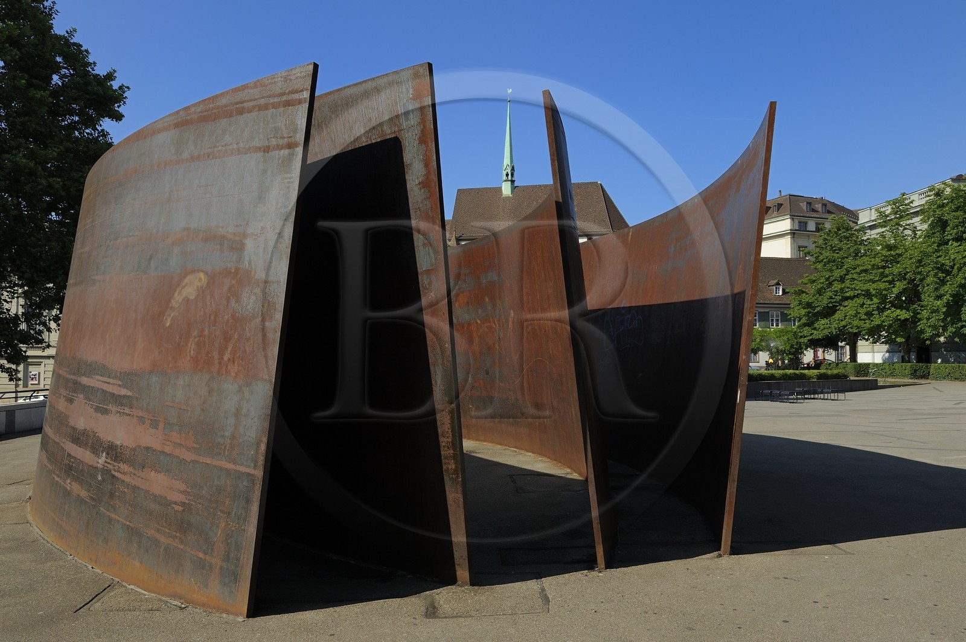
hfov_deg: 65.5
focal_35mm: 28
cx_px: 483
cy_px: 321
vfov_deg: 46.3
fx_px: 751
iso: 200
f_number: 14
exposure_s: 1/125
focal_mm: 28
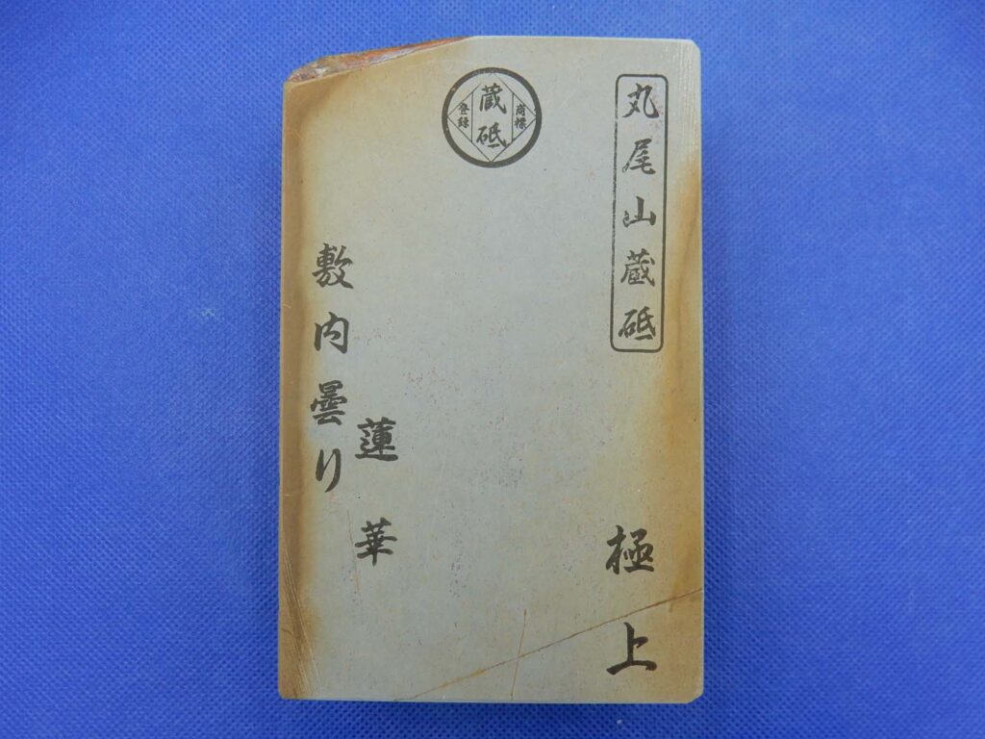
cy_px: 370
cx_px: 492
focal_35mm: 25
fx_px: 711
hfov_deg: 69.4
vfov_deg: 54.9
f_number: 3.7
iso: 125
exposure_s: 1/80
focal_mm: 4.5
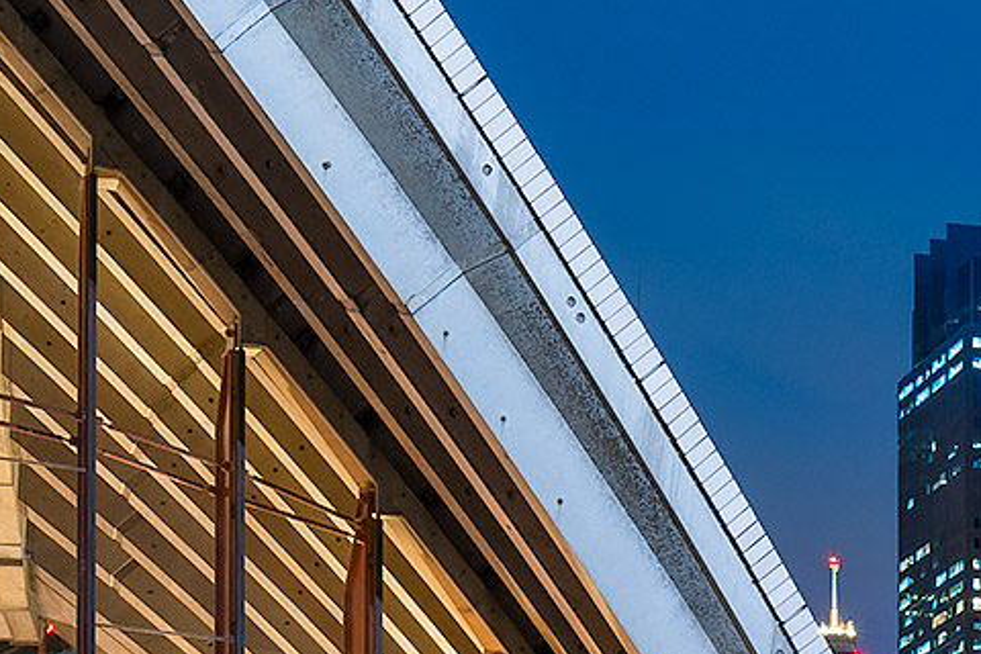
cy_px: 703
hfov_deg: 14.0
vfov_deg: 9.7
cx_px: 1320
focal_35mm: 140
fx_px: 3815
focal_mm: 28
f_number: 11
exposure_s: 20
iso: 100
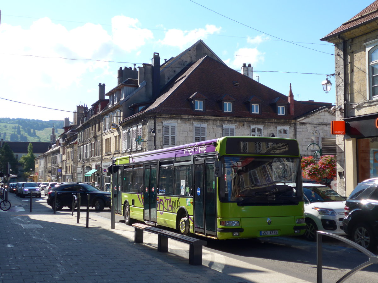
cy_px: 142
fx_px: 502
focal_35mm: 46
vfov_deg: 31.5
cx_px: 189
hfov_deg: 41.2
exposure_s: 1/1000
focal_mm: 9.5
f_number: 3
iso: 80
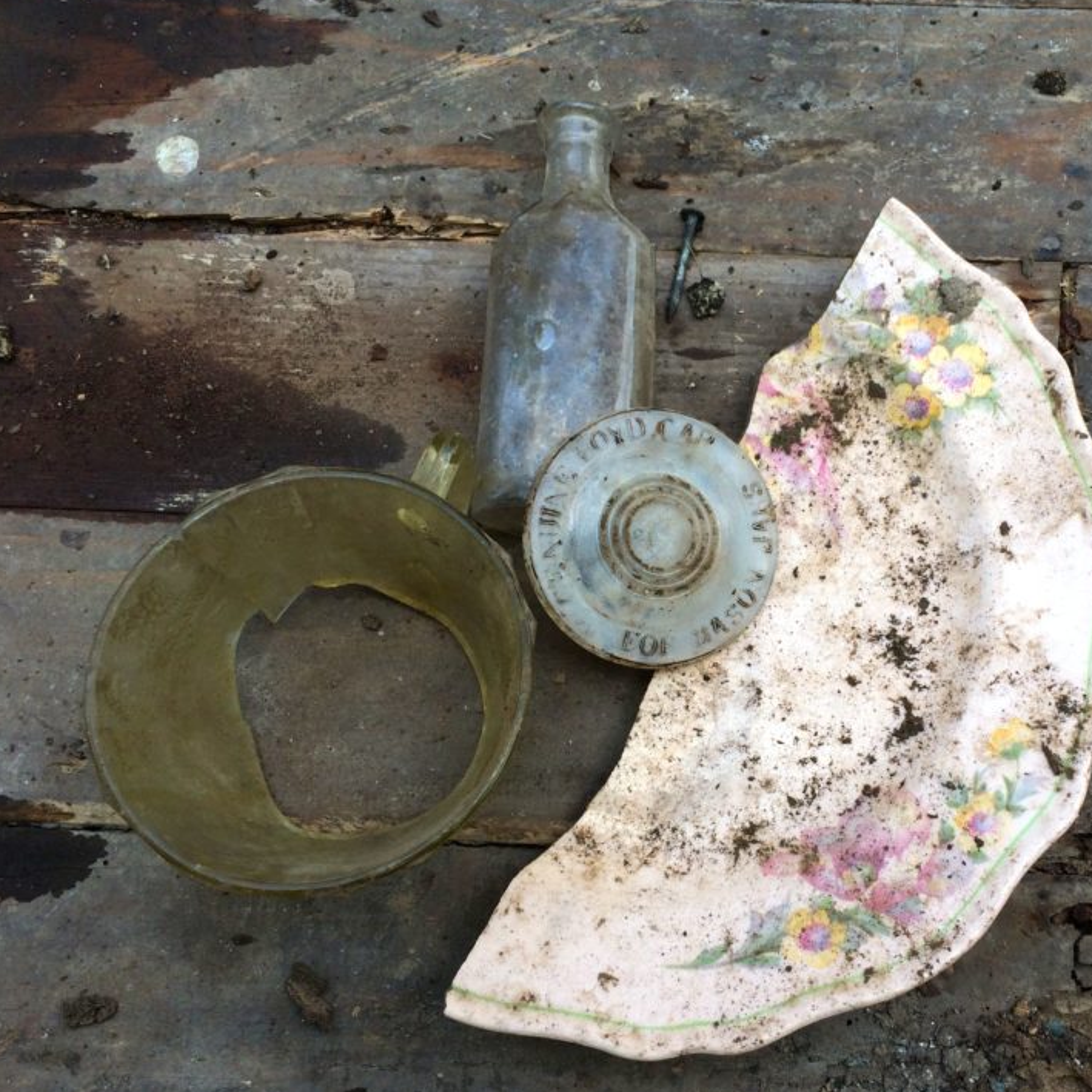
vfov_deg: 44.9
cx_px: 733
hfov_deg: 44.2
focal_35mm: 37
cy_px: 570
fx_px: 1321
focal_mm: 4.15
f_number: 2.2
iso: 32
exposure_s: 1/461
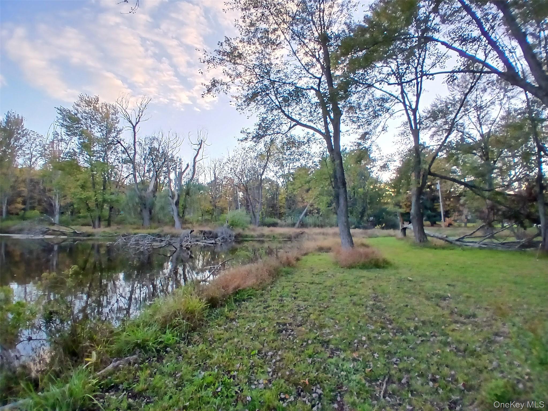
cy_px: 206
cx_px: 274
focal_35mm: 17
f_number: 2.2
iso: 100
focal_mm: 1.4
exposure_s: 1/120
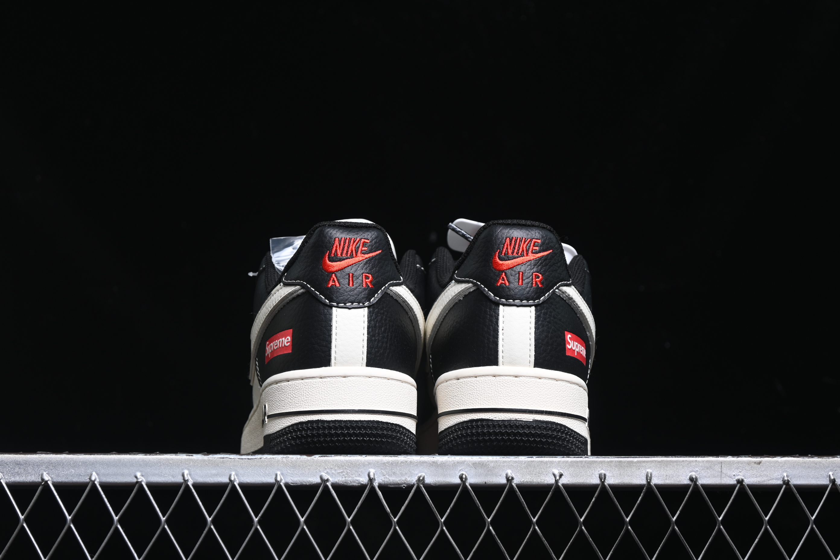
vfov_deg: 18.2
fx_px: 1750
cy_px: 280
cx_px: 420
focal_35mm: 75
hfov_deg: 27.0
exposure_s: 1/60
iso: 160
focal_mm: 50
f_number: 6.3
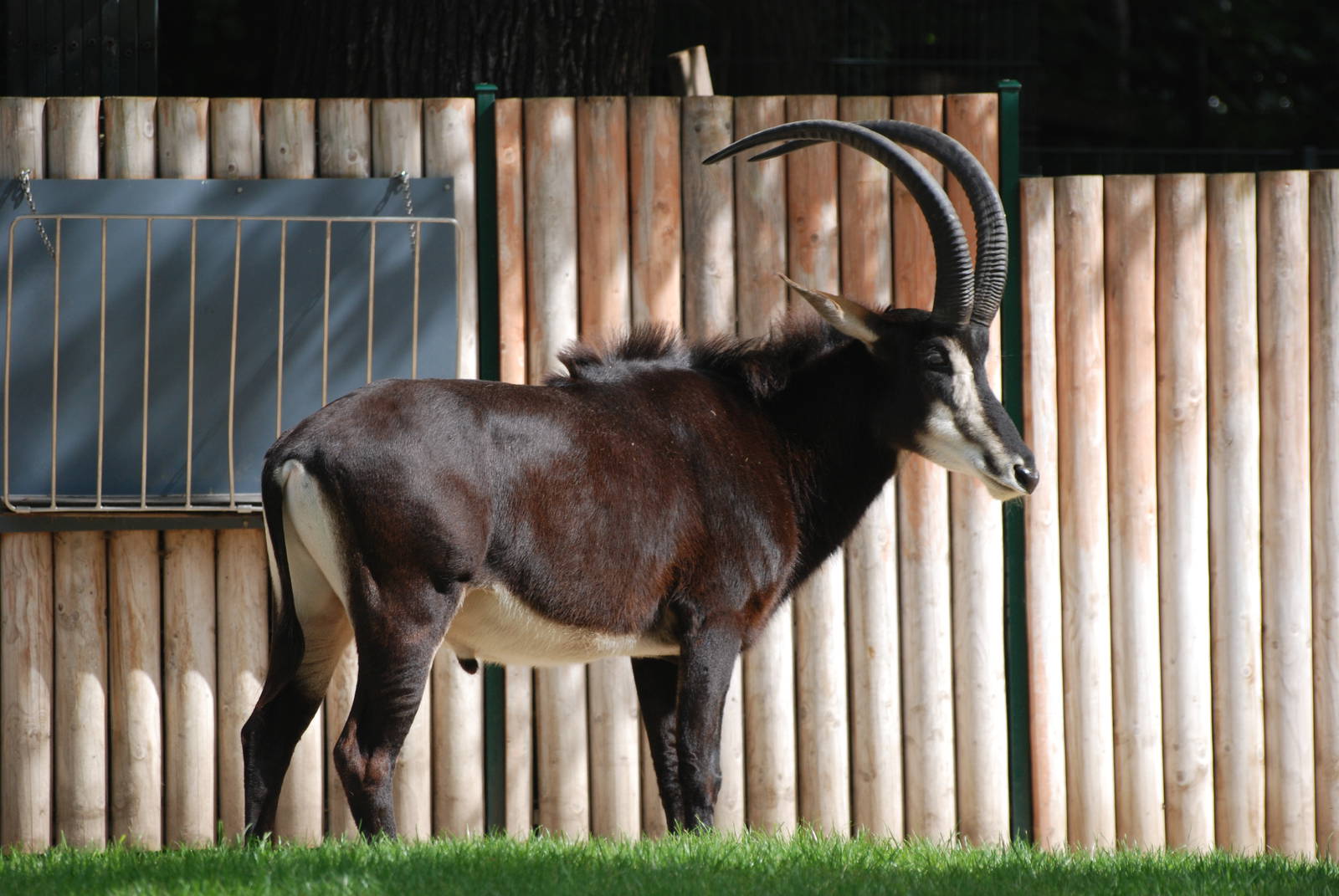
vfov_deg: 4.7
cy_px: 448
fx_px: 10892
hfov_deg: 7.0
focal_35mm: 292
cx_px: 670
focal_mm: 195
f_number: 5
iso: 280
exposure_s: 1/500
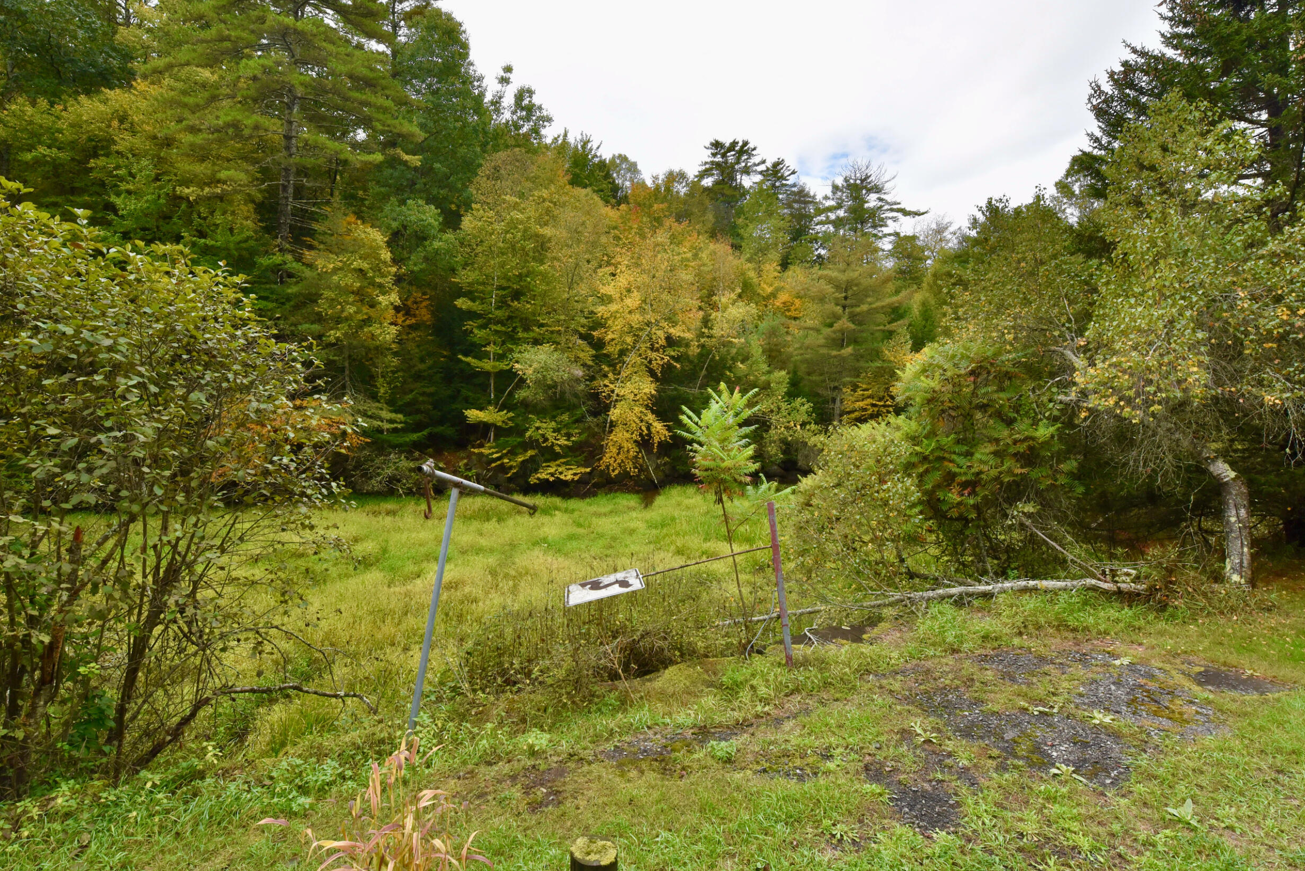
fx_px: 617
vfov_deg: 70.5
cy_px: 414
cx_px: 637
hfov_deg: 93.2
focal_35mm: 17
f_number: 13
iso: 800
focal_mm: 14
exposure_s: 1/640
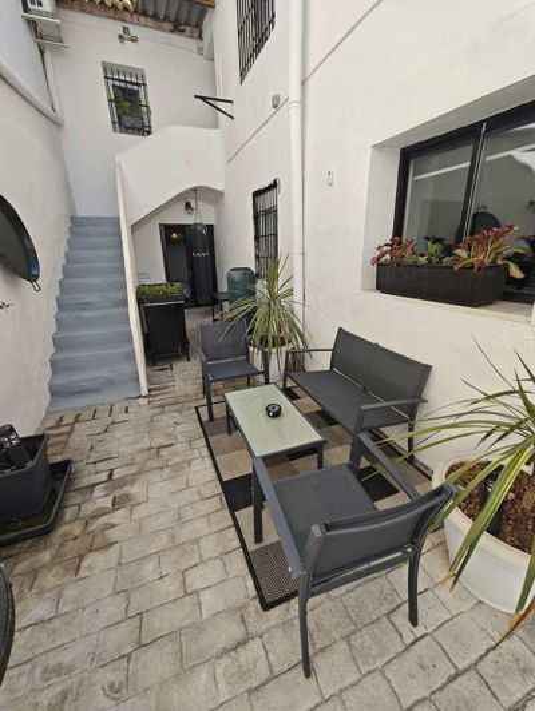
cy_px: 356
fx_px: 288
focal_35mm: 14
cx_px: 268
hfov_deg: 85.8
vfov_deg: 102.0
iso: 50
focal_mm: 2.16
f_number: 2.2
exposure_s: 1/173
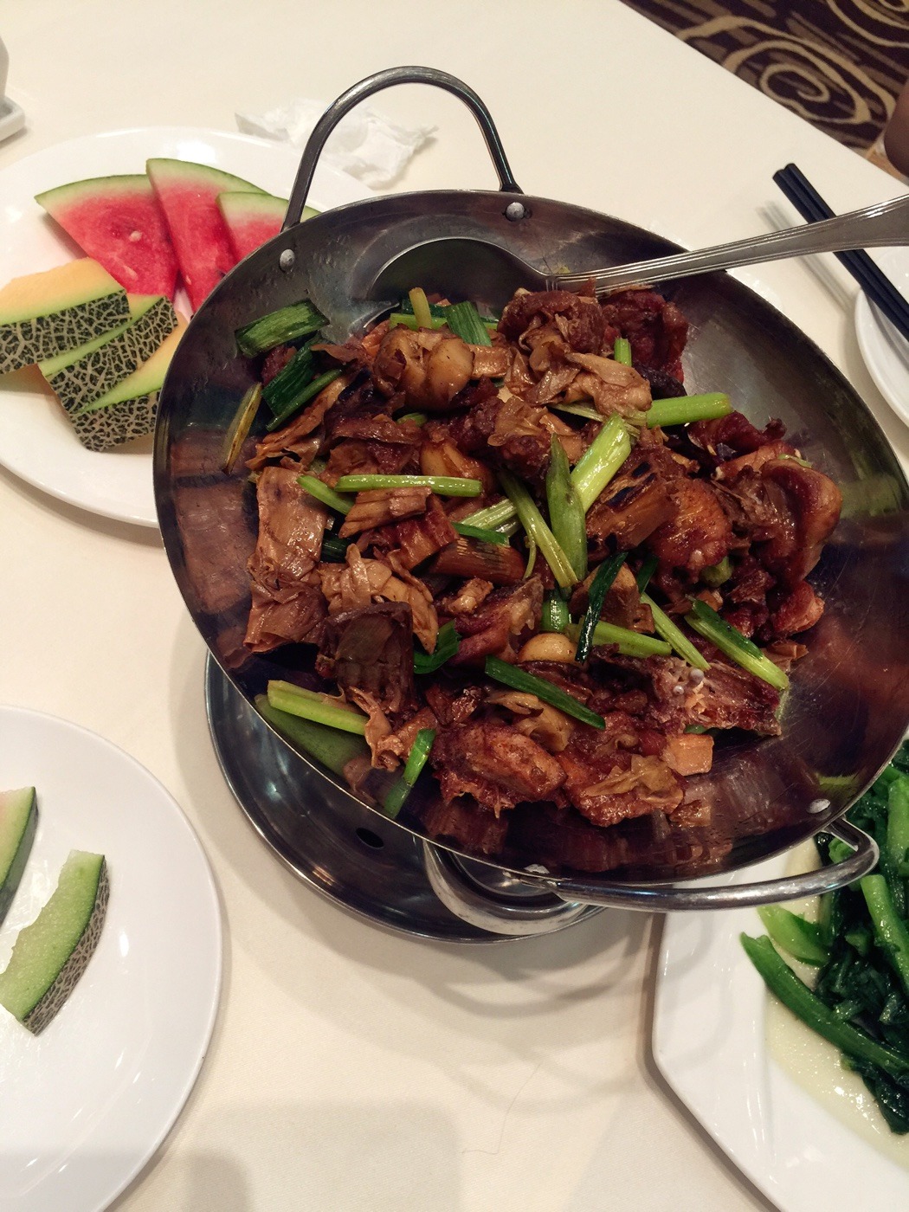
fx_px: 1015
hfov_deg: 48.2
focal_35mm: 29
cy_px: 606
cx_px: 454
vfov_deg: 61.7
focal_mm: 4.15
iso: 64
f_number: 2.2
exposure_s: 1/17
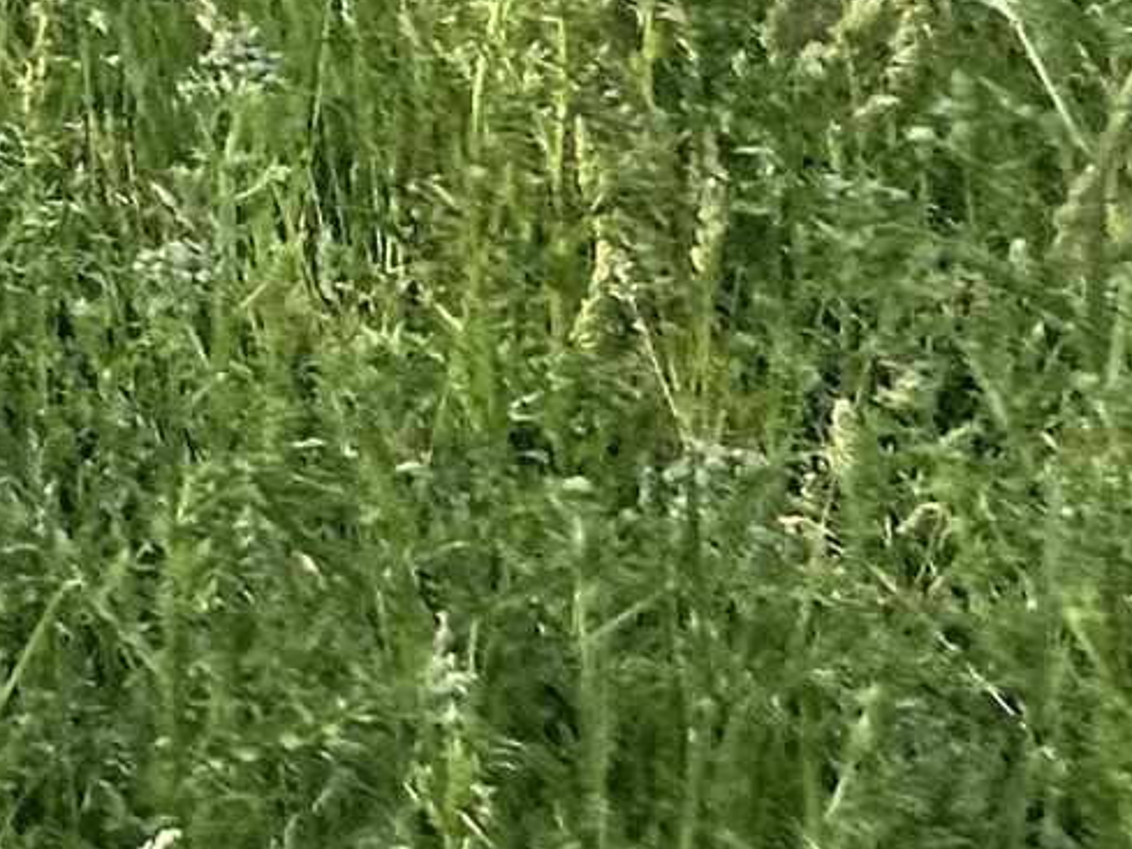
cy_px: -1164
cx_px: -2123
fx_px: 2878
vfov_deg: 13.0
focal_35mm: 88
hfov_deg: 12.1
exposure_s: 1/1052
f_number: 2.2
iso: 40
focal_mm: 2.22
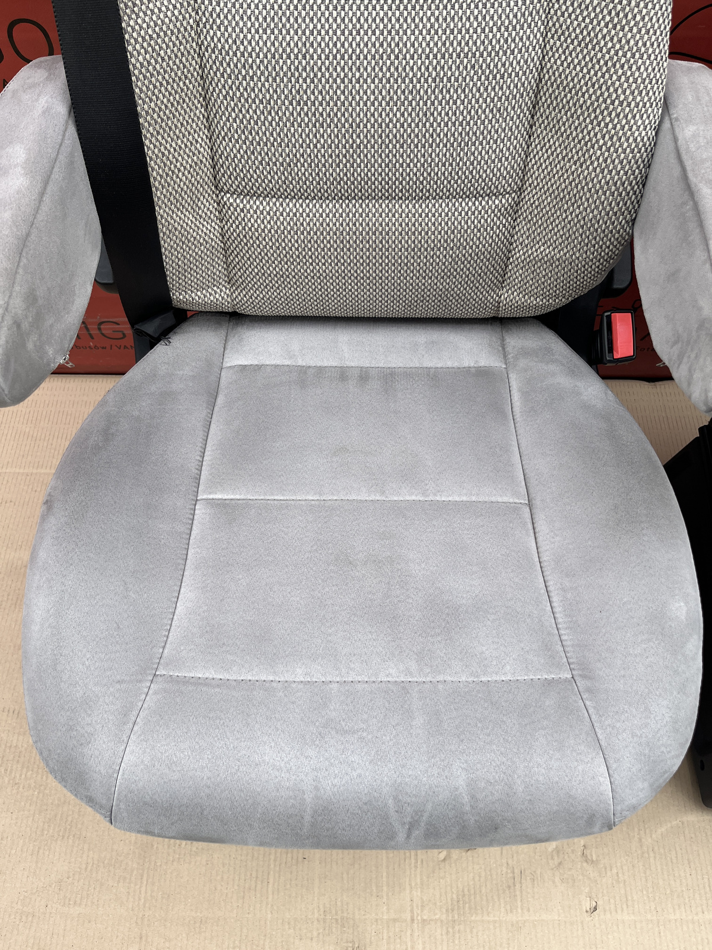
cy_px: 475
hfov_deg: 53.1
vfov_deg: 67.3
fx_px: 713
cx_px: 356
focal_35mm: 26
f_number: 1.6
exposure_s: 1/537
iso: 50
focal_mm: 5.1
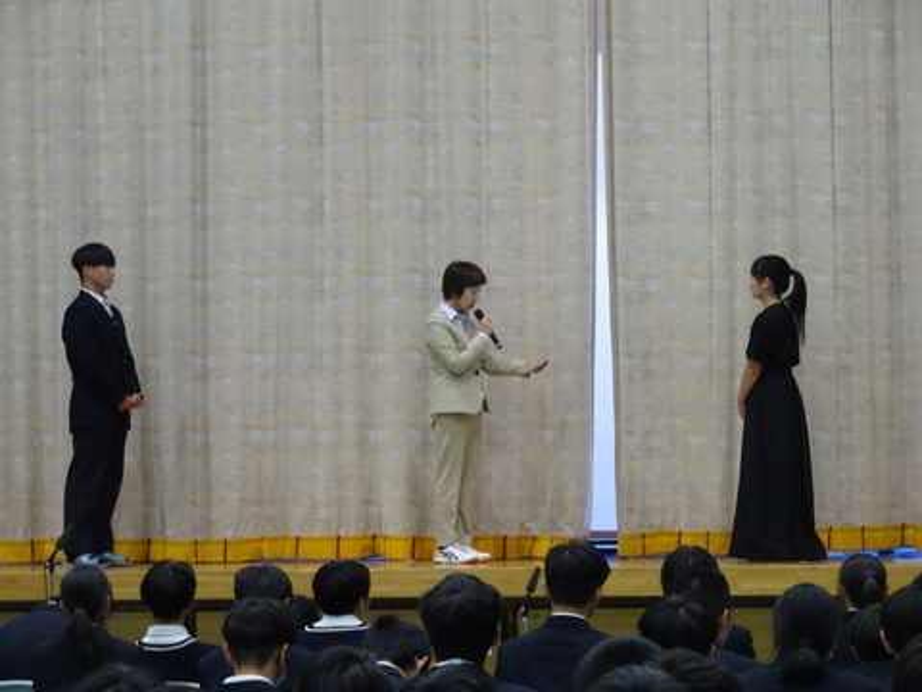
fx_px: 4608
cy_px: 346
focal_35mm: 173
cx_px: 461
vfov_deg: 8.6
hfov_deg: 11.4
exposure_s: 1/25
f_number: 5.6
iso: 800
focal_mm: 29.57
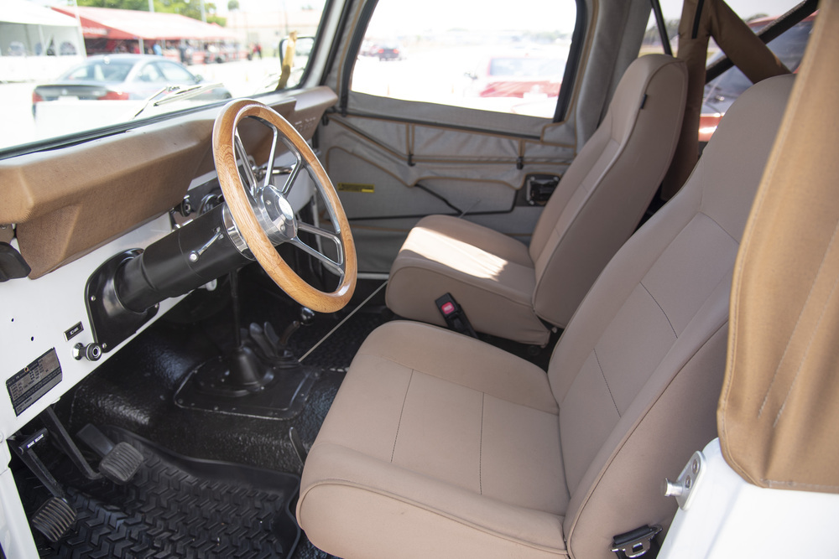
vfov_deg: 47.9
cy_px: 280
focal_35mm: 27
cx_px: 420
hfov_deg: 67.4
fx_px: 629
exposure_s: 1/125
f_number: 4.5
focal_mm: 27
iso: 100
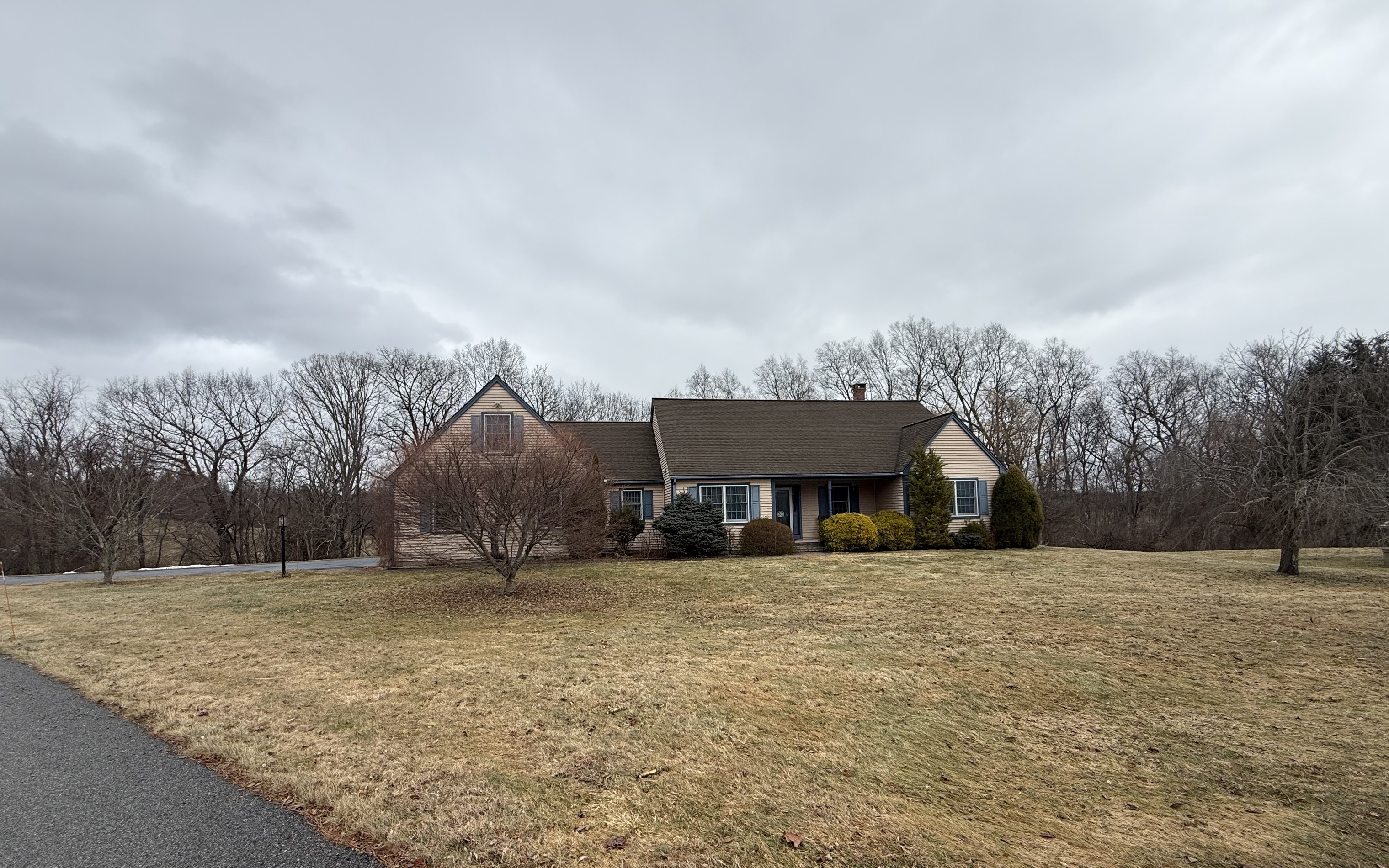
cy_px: 488
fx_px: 568
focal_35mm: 15
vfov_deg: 74.5
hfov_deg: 101.5
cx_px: 689
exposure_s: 1/928
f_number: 2.2
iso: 50
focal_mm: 2.22
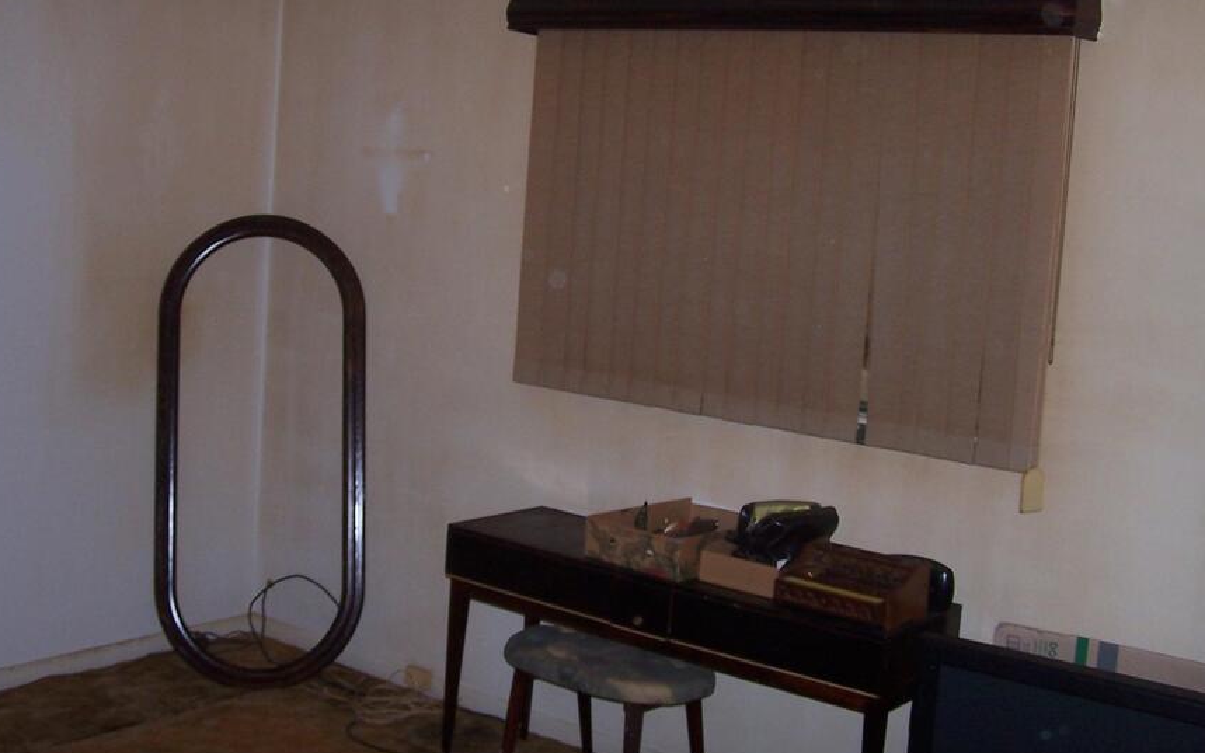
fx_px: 1576
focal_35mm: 48
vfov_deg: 26.8
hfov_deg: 41.8
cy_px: 325
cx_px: 588
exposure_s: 1/60
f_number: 2.8
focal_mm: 6.3
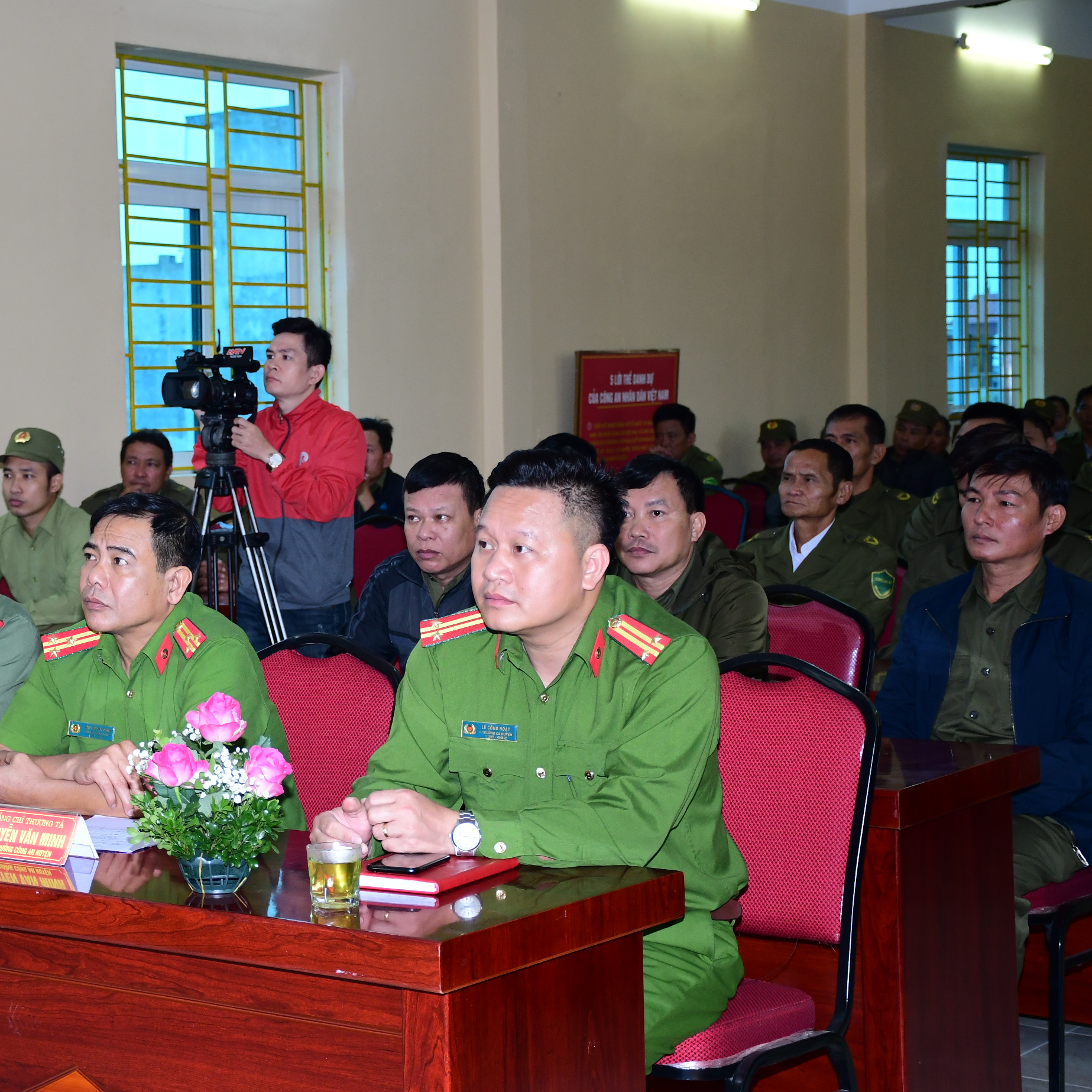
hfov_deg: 23.5
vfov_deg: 23.7
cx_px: 290
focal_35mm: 73
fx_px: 2605
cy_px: 545
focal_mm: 38
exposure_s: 1/200
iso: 800
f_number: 4.2
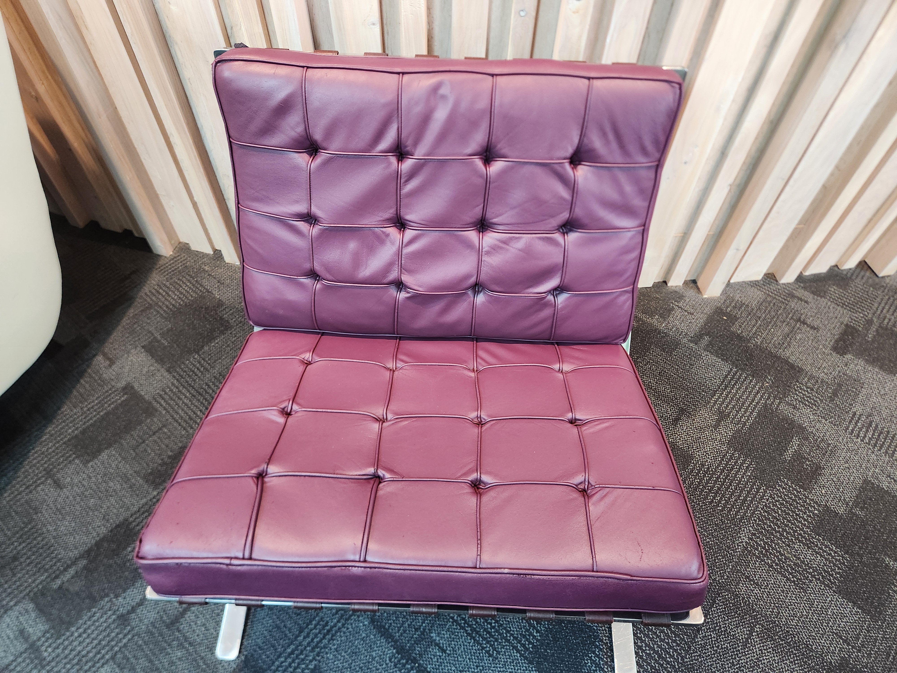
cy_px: 336
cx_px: 448
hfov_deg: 73.9
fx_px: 596
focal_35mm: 23
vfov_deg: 58.9
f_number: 1.8
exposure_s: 1/100
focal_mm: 5.4
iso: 800
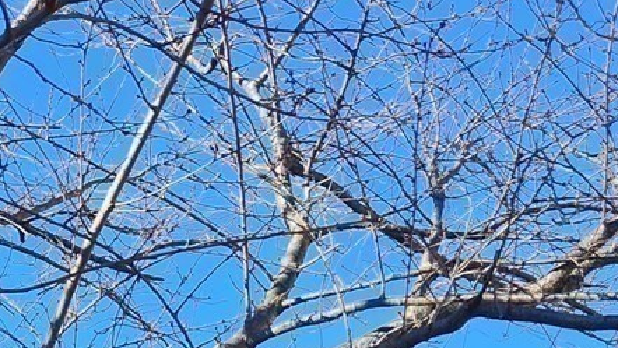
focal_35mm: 87
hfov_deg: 24.4
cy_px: 904
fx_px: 1426
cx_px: 246
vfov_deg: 11.1
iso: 20
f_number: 1.8
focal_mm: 5.4
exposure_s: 1/504
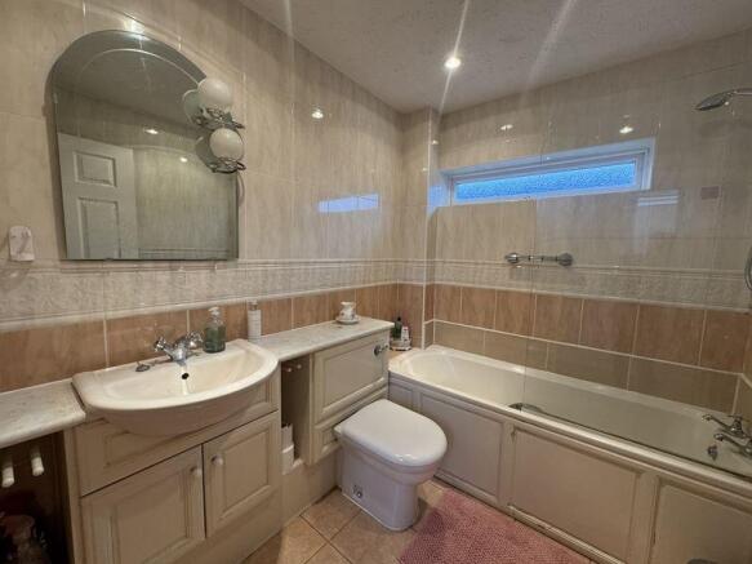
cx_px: 376
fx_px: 304
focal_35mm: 14
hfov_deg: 102.1
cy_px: 282
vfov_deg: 85.7
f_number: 2.2
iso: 250
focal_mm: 2.22
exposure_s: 1/100
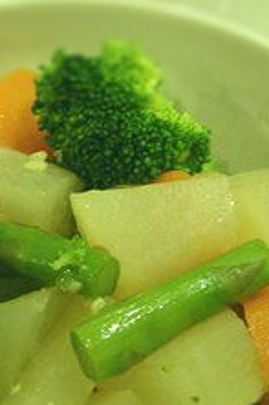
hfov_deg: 21.1
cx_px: 77
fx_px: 718
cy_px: 247
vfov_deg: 31.3
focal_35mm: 64
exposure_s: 1/13
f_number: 3.8
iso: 800
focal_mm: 6.1
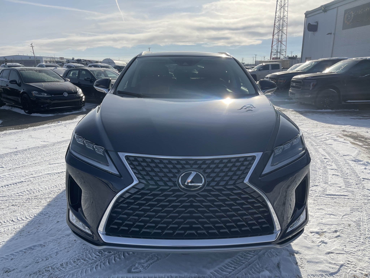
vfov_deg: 54.9
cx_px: 185
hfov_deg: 69.4
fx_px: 267
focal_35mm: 25
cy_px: 139
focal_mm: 5.1
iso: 32
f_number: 1.6
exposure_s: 1/5618
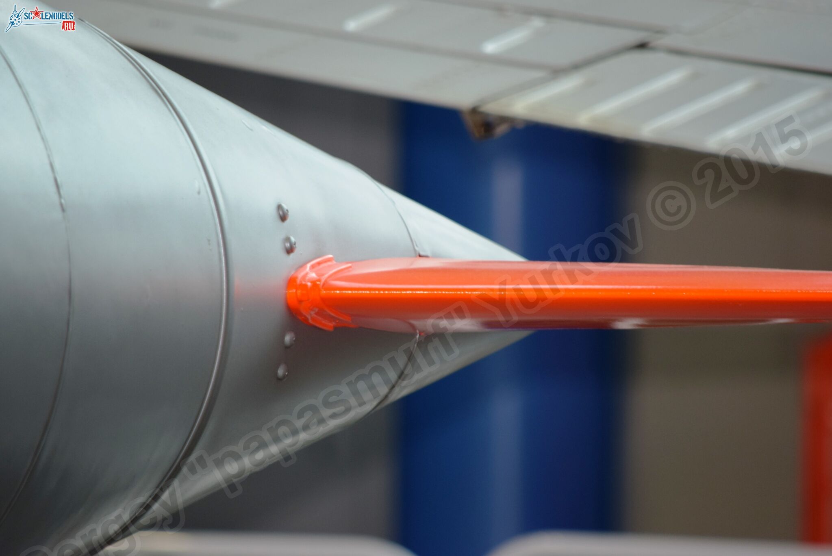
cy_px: 278
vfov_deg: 3.1
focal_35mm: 450
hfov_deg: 4.6
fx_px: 10407
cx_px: 416
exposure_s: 1/50
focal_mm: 300
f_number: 5.6
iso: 400
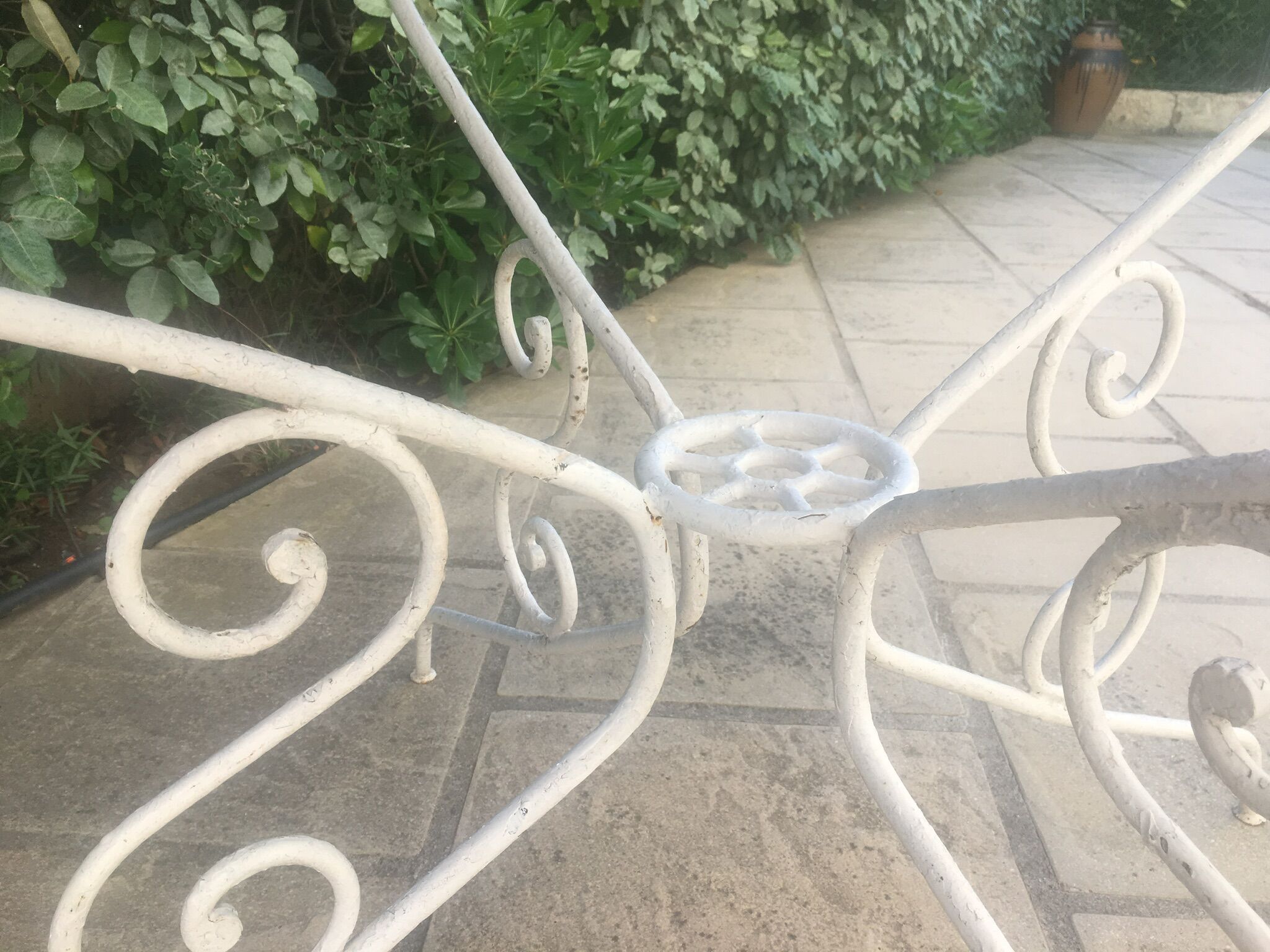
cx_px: 635
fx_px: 1064
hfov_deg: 61.7
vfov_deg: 48.2
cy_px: 476
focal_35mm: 29
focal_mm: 4.15
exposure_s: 1/351
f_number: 2.2
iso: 25
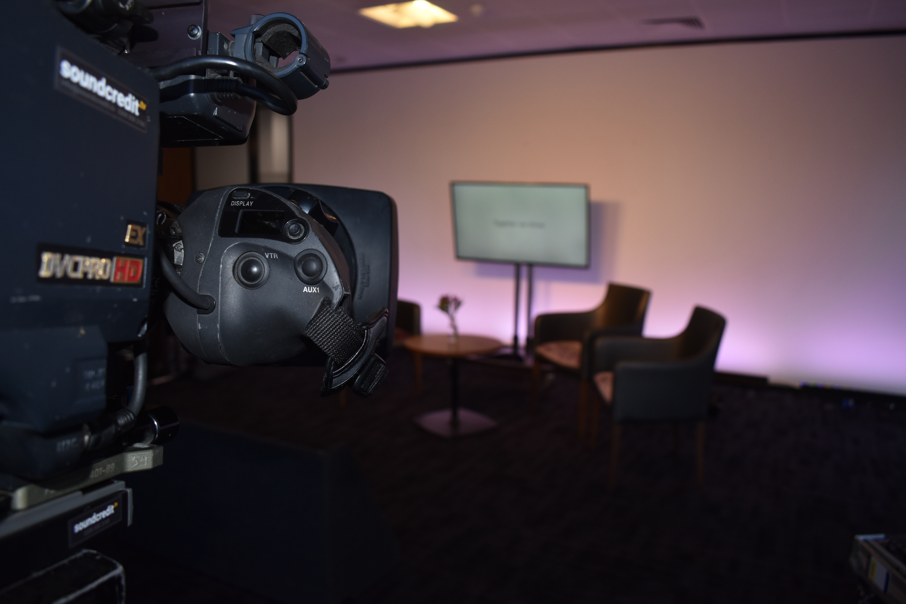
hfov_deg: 67.4
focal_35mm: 27
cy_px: 302
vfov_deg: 47.9
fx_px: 679
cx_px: 453
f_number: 5
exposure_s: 1/200
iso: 400
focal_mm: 18
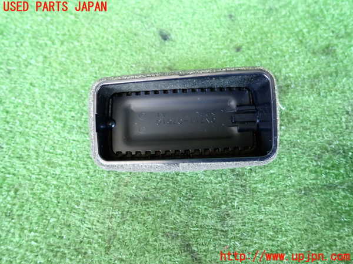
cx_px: 176
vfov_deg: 54.9
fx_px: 255
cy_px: 132
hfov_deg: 69.4
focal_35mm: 25
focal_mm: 4.5
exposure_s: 1/30
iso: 320
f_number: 2
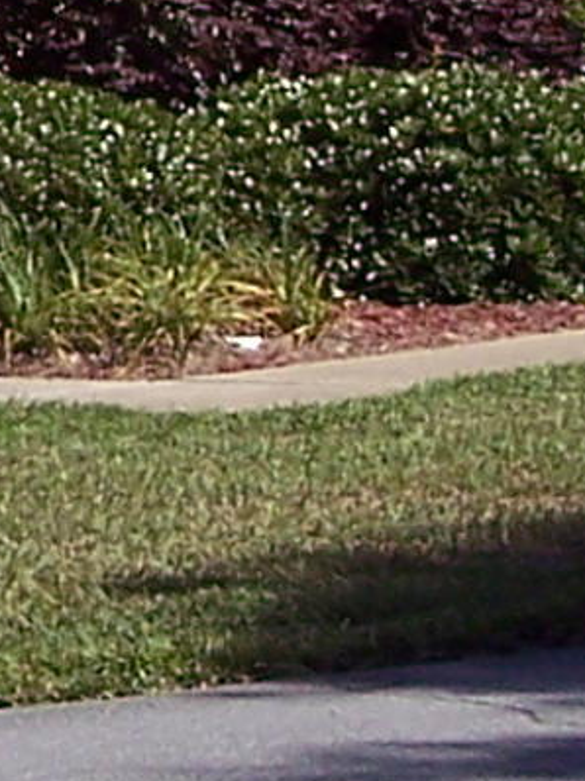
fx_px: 6632
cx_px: -838
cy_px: -769
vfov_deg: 6.5
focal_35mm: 294
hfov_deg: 4.9
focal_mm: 8
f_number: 4
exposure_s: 1/1000
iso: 100
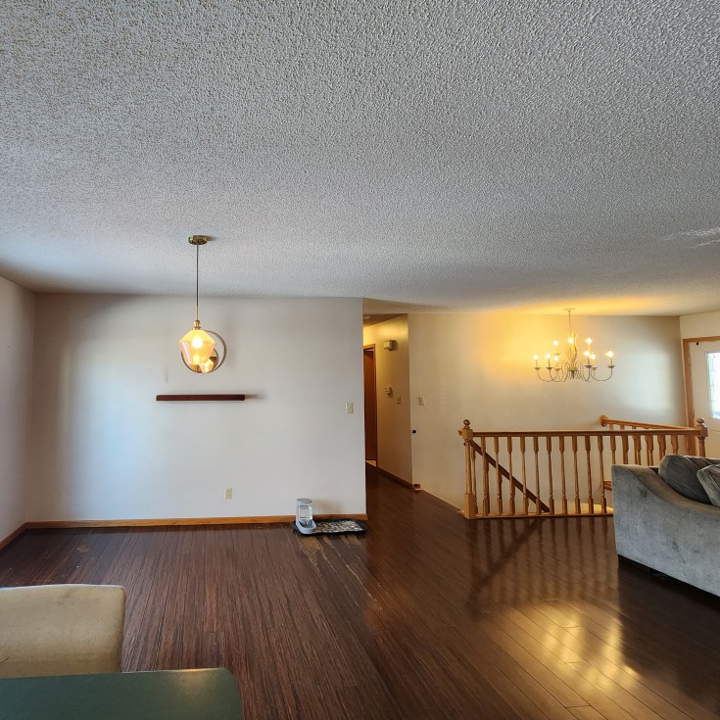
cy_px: 351
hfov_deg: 84.1
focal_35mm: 16
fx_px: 377
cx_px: 234
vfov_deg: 87.4
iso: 250
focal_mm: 2.2
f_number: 2.2
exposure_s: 1/60
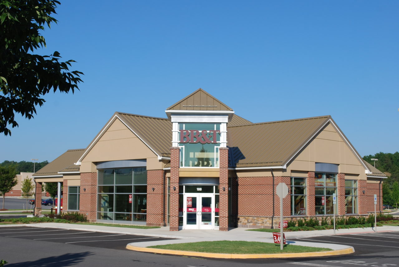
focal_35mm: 52
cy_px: 134
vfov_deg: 25.8
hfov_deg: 37.8
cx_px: 200
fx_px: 583
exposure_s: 1/320
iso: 100
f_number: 9
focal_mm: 35
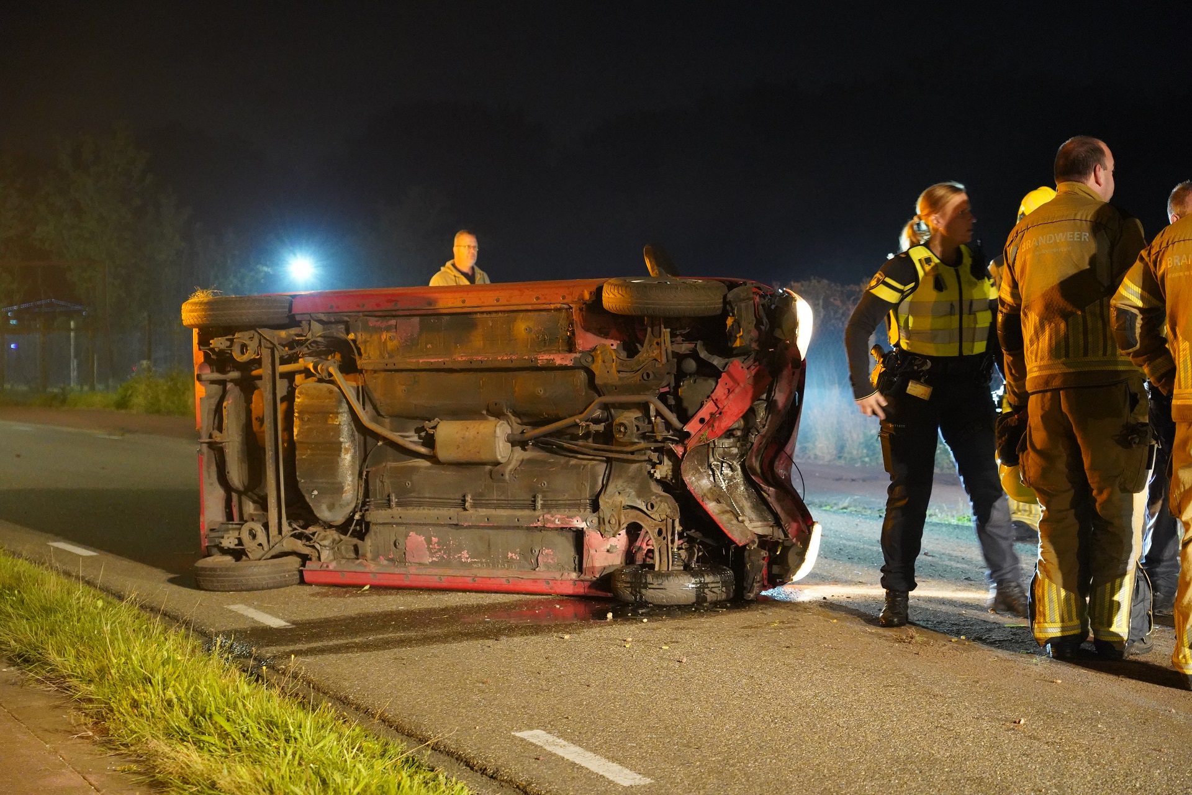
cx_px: 596
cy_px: 398
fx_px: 2351
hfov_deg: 28.5
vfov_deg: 19.2
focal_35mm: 71
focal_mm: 71
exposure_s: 1/25
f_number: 4
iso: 12800
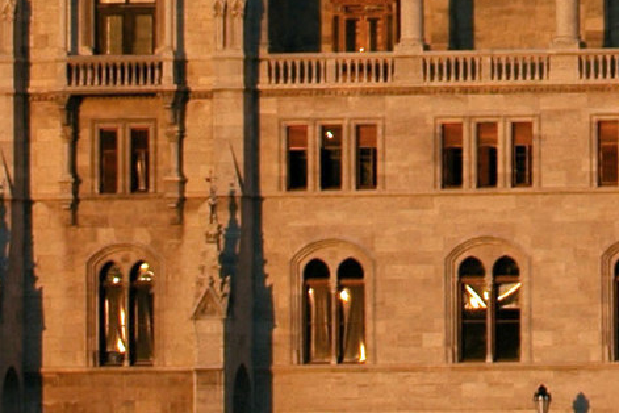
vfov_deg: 1.8
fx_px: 12912
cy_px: -930
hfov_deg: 2.7
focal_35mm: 751
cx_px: 955
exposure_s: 1/250
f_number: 9
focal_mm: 98
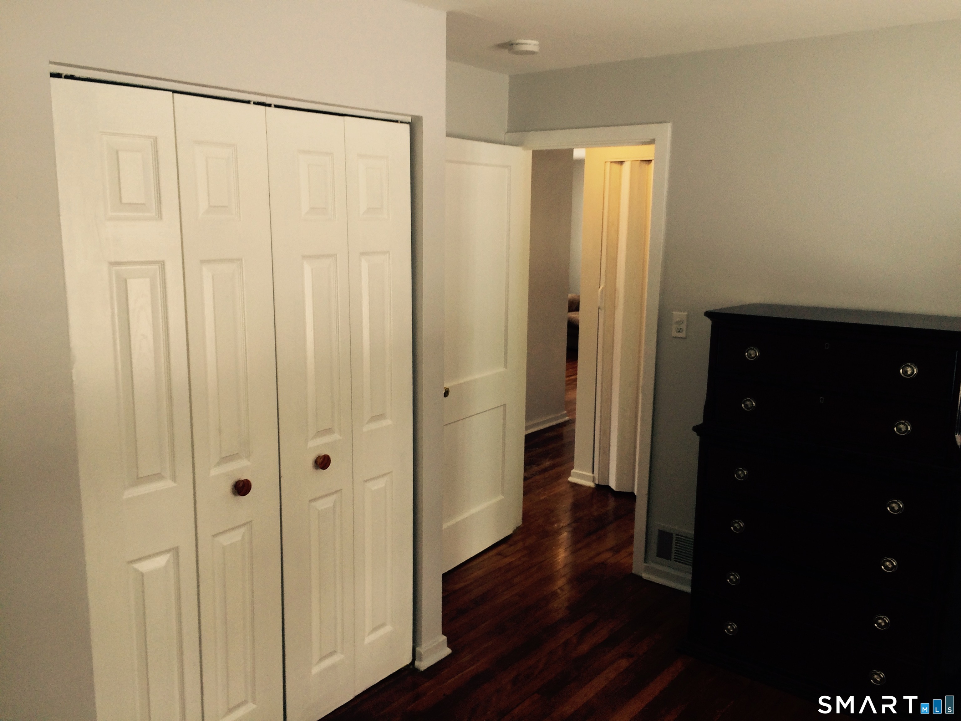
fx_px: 805
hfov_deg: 61.7
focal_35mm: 29
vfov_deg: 48.2
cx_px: 480
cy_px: 360
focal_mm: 4.15
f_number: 2.2
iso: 50
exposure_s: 1/30
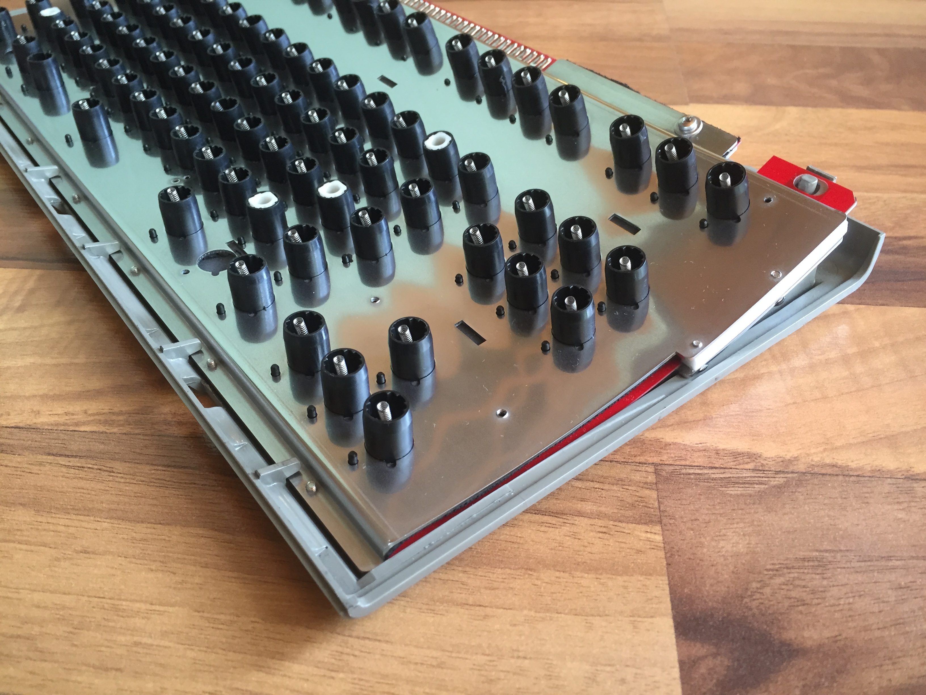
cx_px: 463
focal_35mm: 29
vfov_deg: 48.2
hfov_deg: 61.7
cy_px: 348
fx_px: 776
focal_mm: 4.15
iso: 100
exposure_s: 1/30
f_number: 2.2
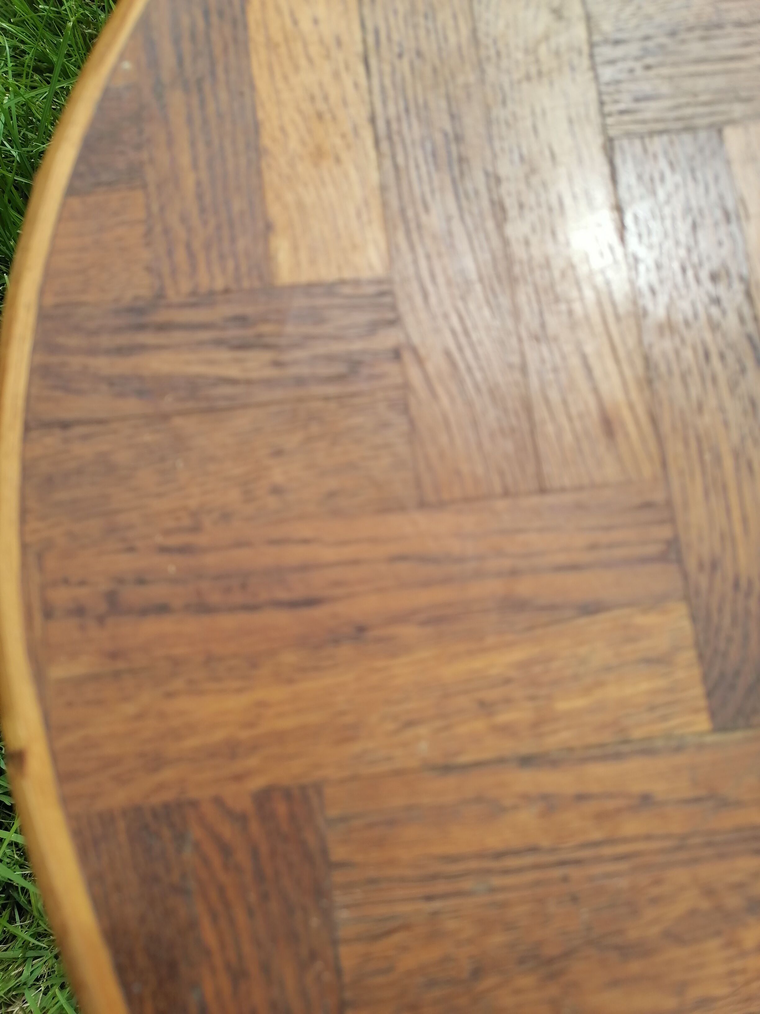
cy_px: 507
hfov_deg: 51.4
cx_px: 380
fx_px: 790
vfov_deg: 65.3
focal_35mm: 27
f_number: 1.8
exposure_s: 1/942
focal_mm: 5.3
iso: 50
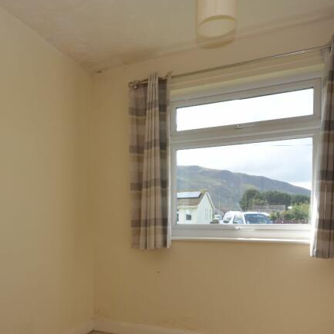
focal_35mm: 30
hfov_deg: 53.0
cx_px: 111
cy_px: 228
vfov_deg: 52.8
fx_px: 327
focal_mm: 10
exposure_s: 1/125
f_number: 5.6
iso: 100
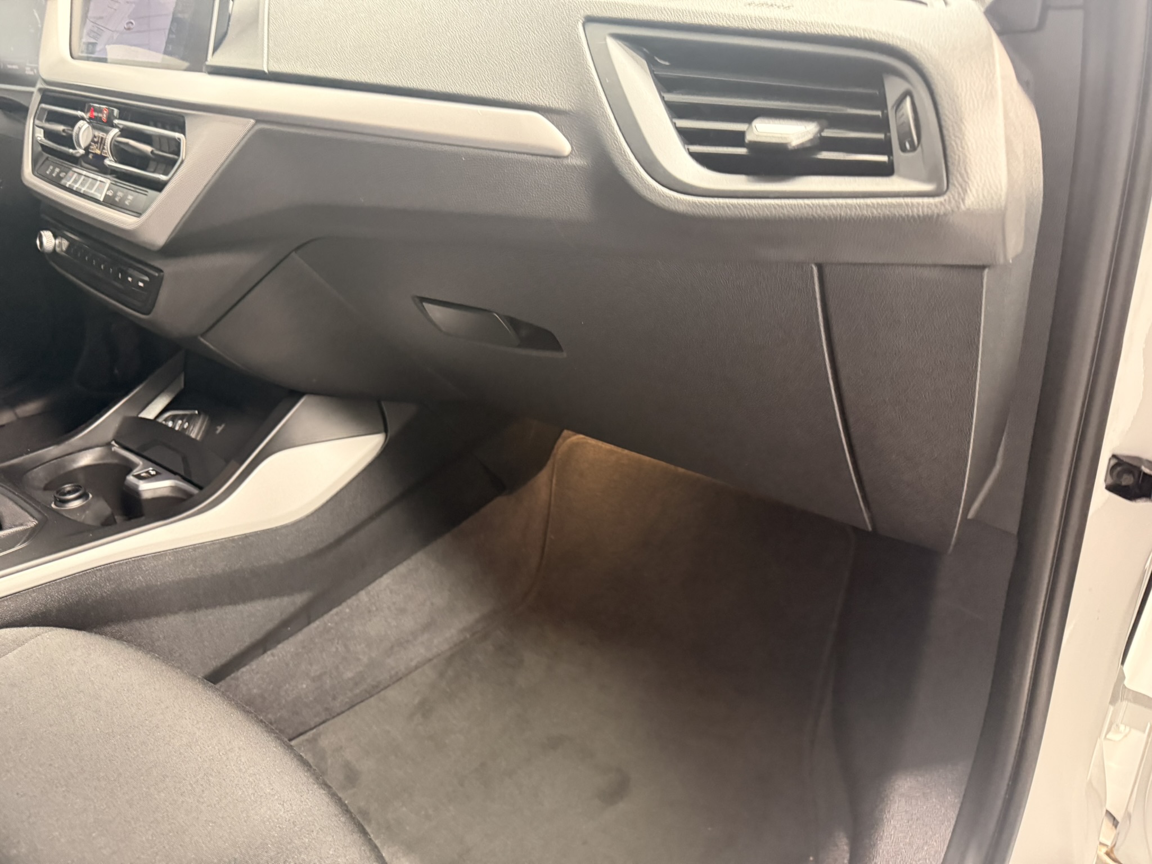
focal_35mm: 24
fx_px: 799
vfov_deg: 56.8
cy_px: 432
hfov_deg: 71.6
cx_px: 576
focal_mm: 6.76
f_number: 1.78
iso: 800
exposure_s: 1/50
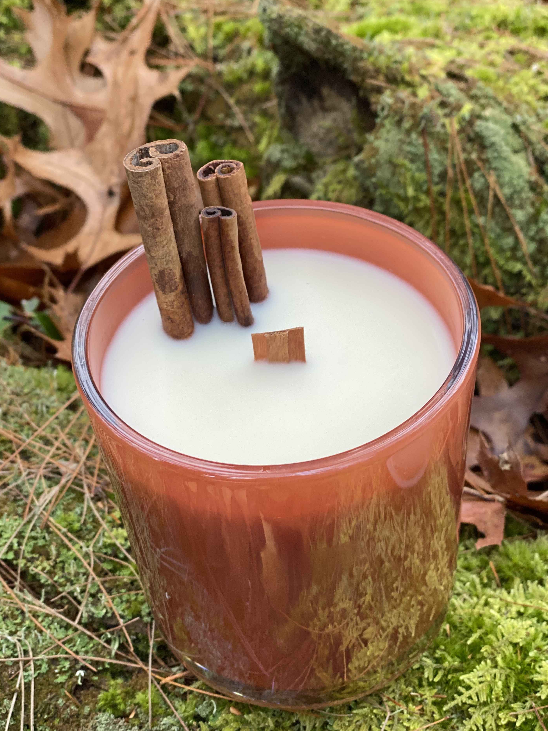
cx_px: 290
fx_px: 1182
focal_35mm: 56
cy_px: 376
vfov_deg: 34.3
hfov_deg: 26.1
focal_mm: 6
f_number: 2
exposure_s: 1/122
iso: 80
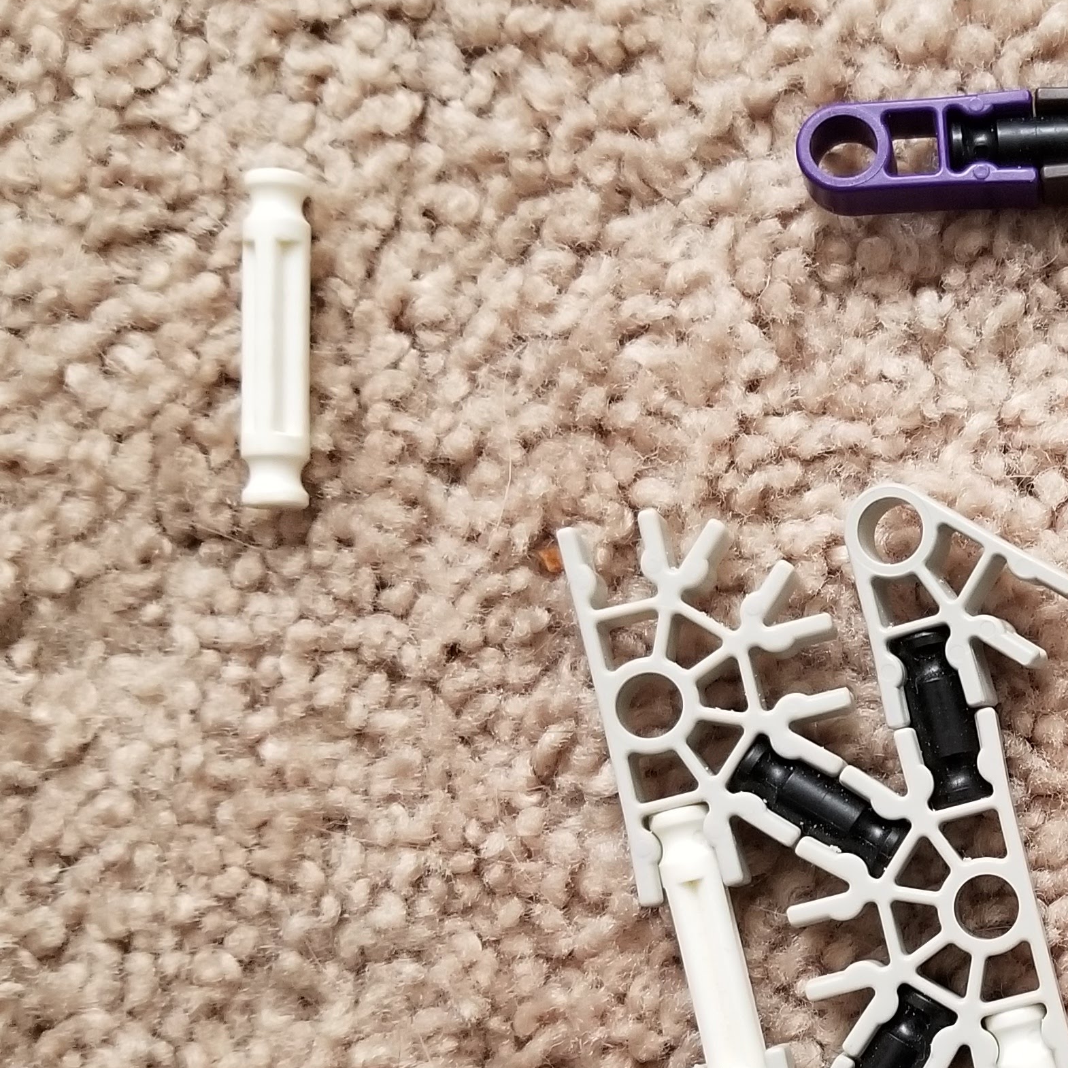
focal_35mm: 59
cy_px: 775
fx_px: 2059
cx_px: 1219
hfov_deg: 26.4
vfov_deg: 28.7
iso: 200
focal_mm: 4.25
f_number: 1.7
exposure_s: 1/12
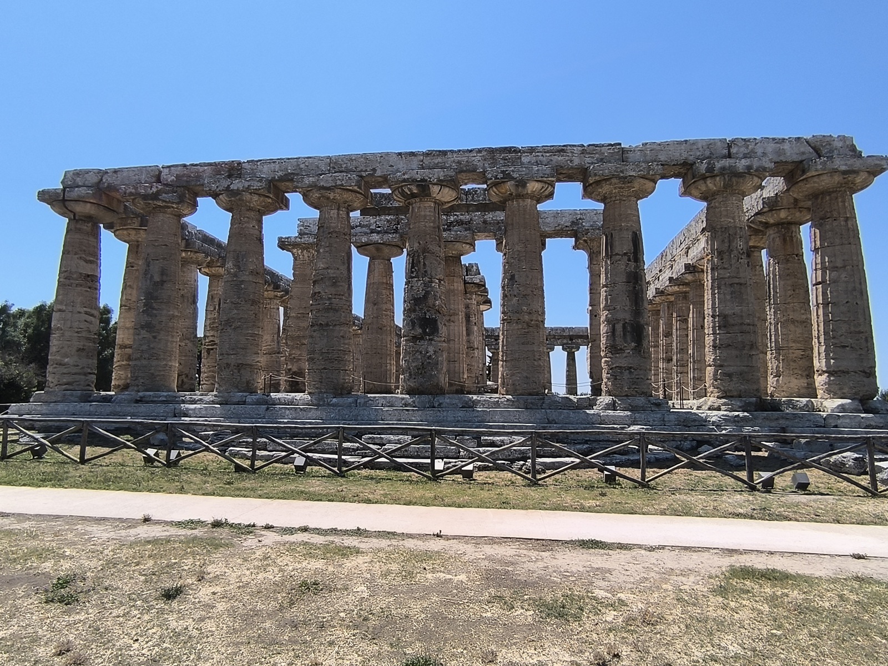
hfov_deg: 79.0
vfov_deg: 63.4
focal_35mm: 21
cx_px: 444
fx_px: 539
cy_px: 333
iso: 50
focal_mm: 1.65
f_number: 2.2
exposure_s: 1/2271
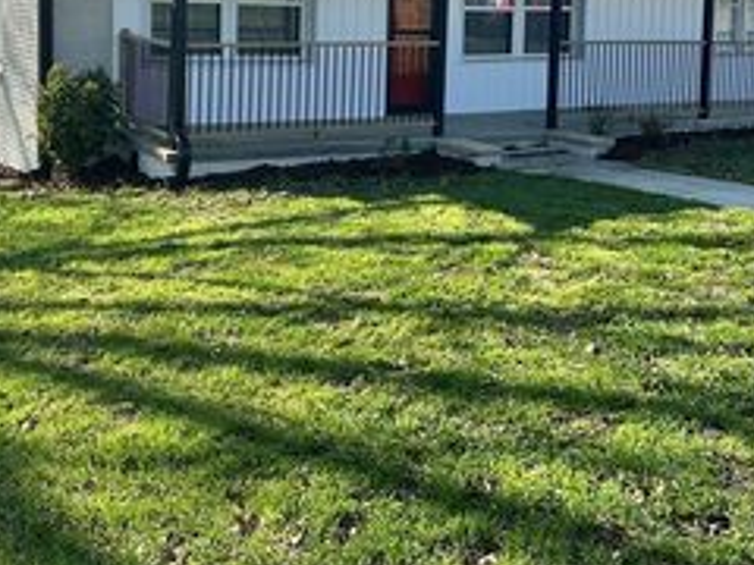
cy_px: 64
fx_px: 1089
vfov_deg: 28.1
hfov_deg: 38.1
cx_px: 421
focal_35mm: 50
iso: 80
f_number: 1.78
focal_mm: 6.86
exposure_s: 1/1988
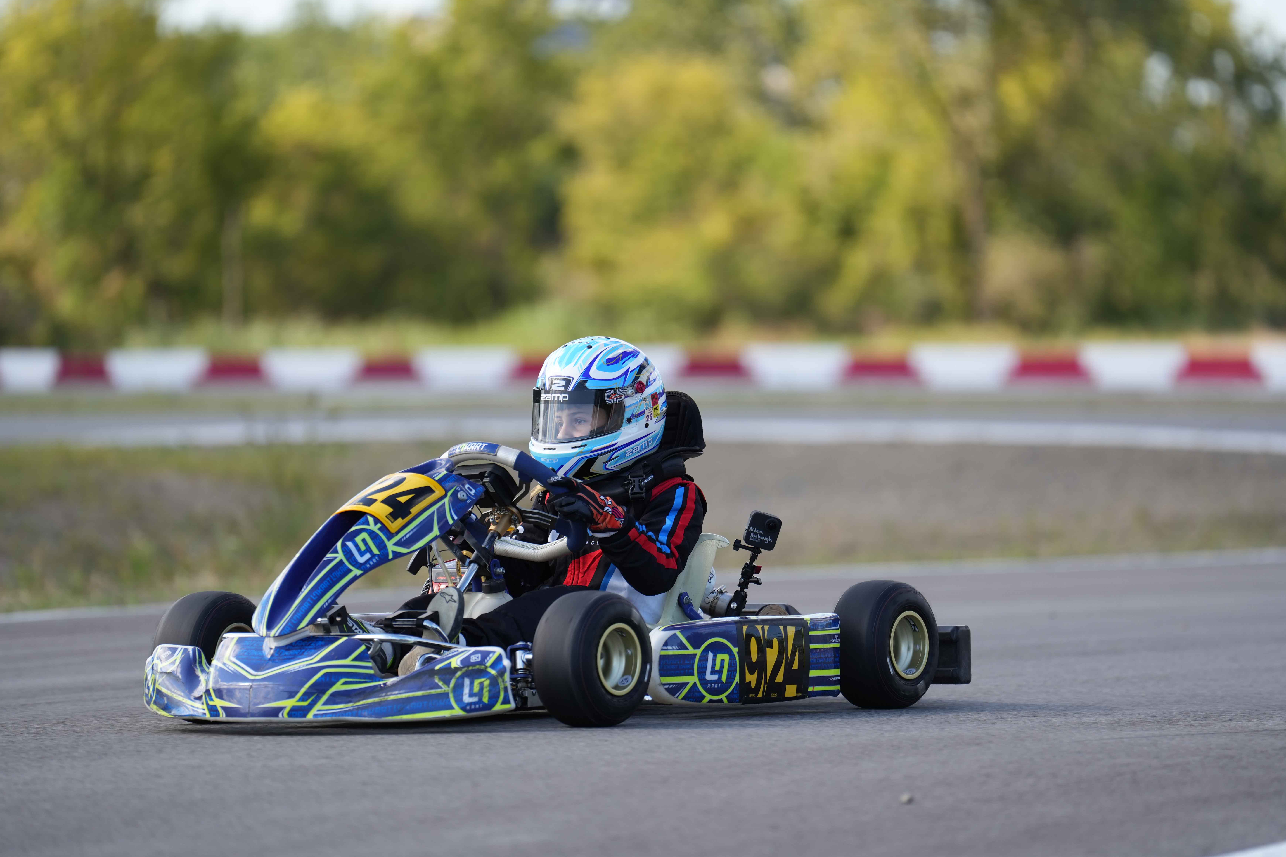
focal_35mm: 201
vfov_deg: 6.8
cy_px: 429
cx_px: 644
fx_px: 7180
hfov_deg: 10.2
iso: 200
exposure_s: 1/1250
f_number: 2.8
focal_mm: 200
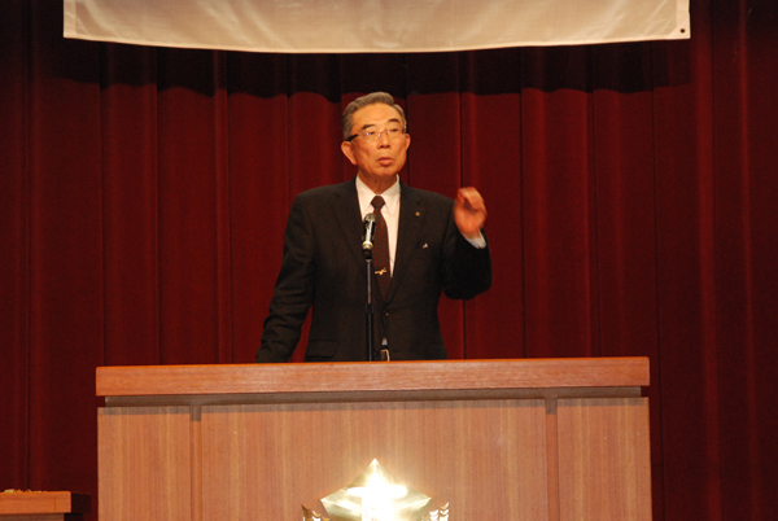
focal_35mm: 195
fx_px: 4220
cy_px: 260
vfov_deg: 7.1
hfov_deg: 10.5
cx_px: 389
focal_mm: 130
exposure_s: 1/60
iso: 1600
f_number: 6
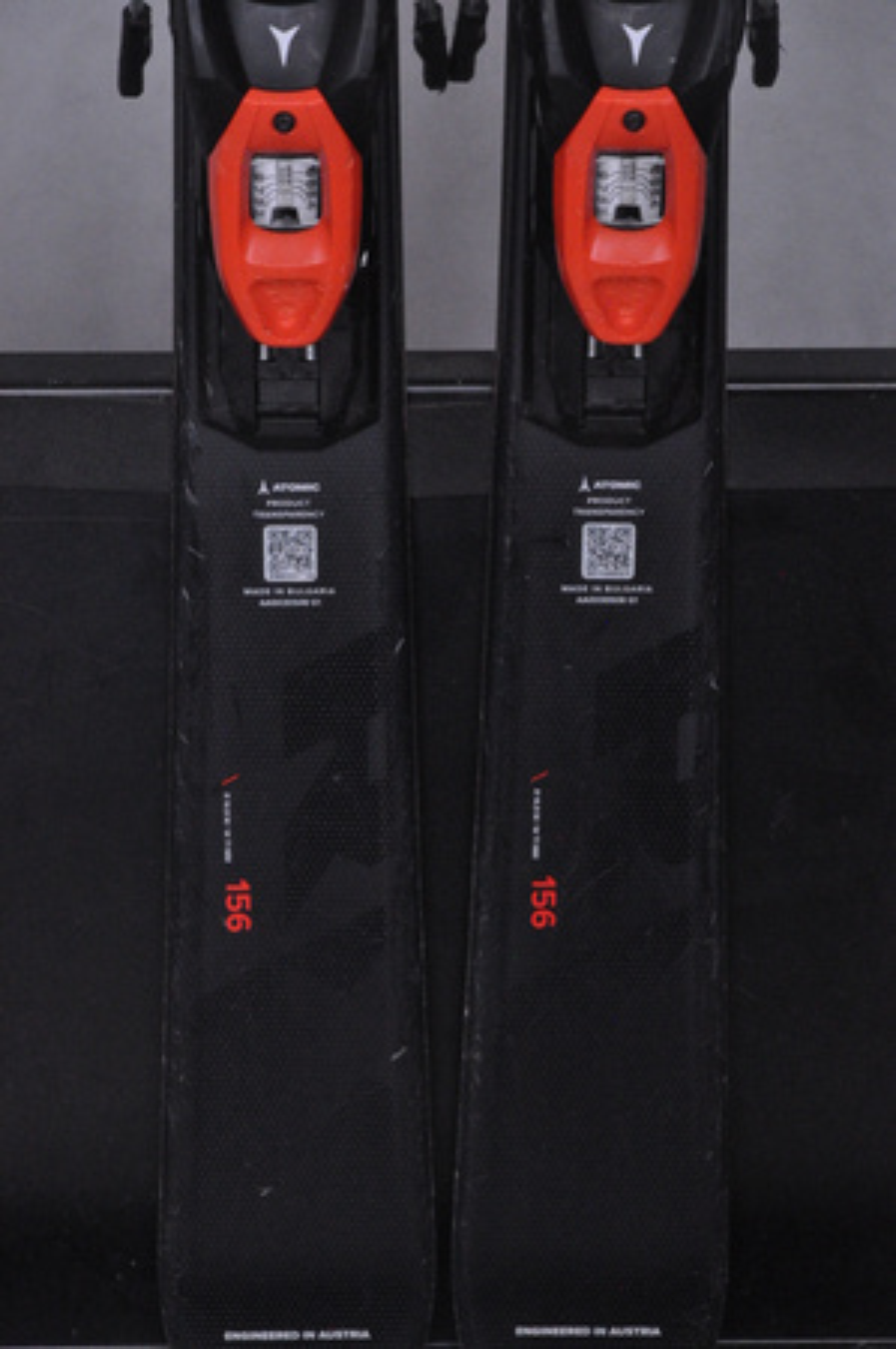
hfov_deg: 10.1
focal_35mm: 135
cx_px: 448
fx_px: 5051
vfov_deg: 15.2
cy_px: 674
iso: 3200
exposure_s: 1/125
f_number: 9.5
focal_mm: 90
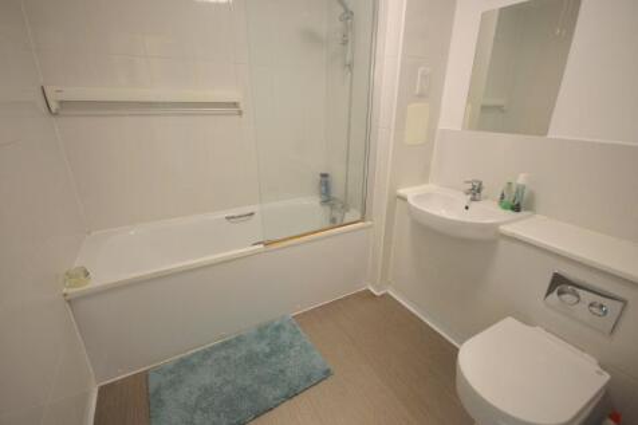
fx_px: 266
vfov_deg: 77.3
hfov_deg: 100.4
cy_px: 212
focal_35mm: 15
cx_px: 319
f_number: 4
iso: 1800
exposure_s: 1/60
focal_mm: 10
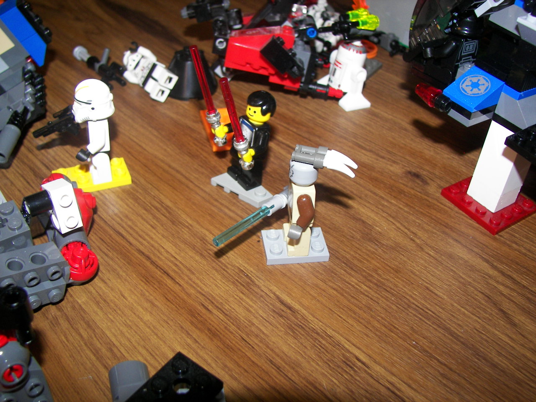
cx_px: 268
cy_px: 201
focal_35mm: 36
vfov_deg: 39.7
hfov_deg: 51.4
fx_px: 557
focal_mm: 6
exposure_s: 1/30
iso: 100
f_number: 2.8
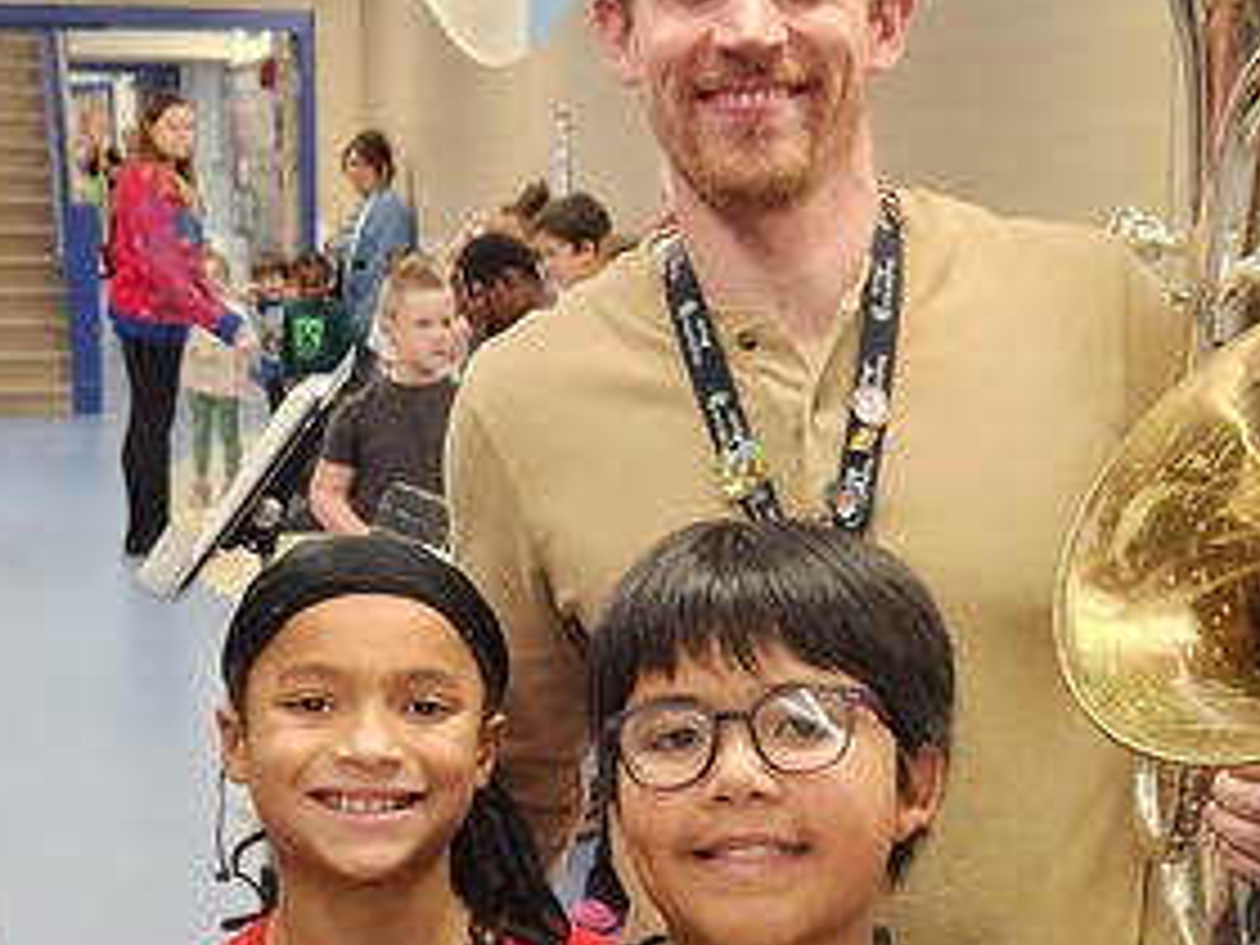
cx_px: 693
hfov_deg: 23.3
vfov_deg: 17.5
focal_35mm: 84
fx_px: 3058
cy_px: 639
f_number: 1.8
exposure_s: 1/180
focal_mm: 5.4
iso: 200
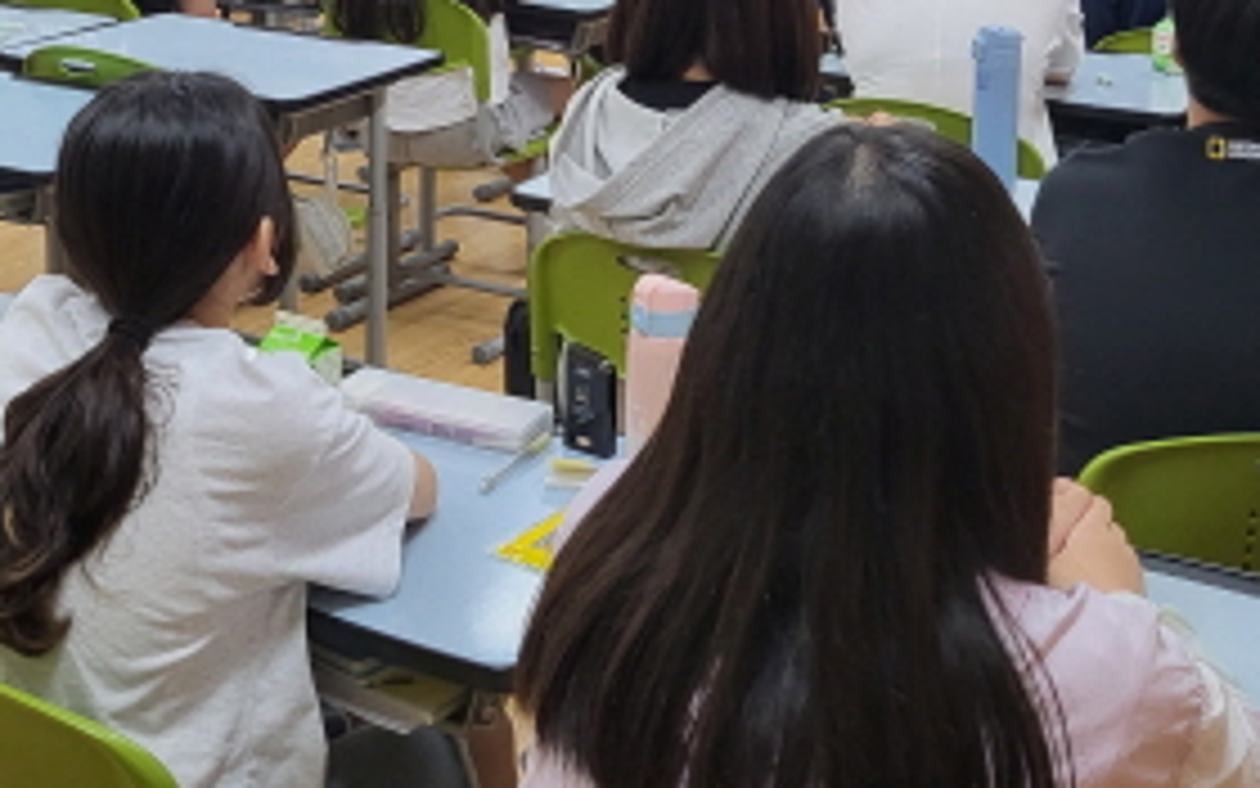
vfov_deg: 21.1
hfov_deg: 34.5
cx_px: 554
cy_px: -45
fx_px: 2026
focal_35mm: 59
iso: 125
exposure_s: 1/120
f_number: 1.8
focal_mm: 4.25
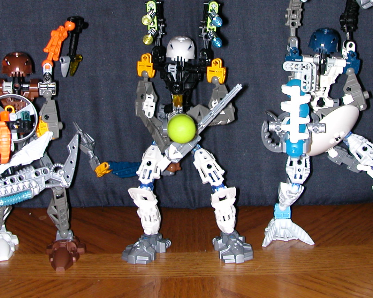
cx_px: 189
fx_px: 596
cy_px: 97
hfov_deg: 34.7
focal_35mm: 54
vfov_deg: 27.9
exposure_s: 1/59.9
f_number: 2.7
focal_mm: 5.6
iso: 100
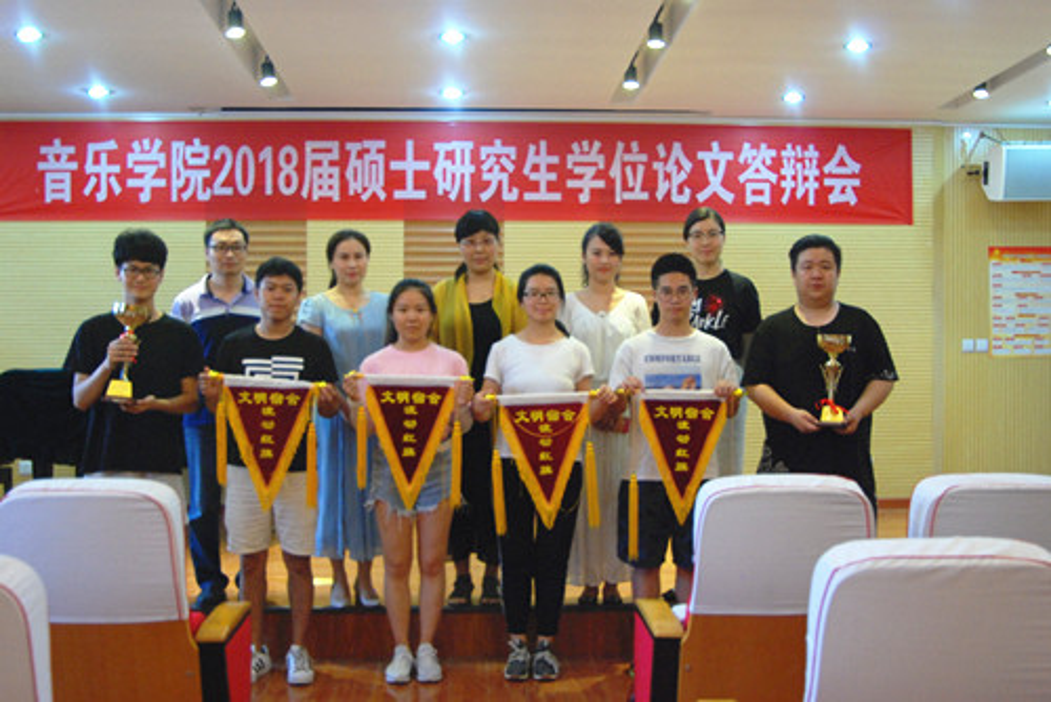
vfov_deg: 31.9
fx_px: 1227
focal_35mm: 42
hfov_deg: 46.4
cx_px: 526
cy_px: 351
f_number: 3.8
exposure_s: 1/25
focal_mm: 28
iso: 800
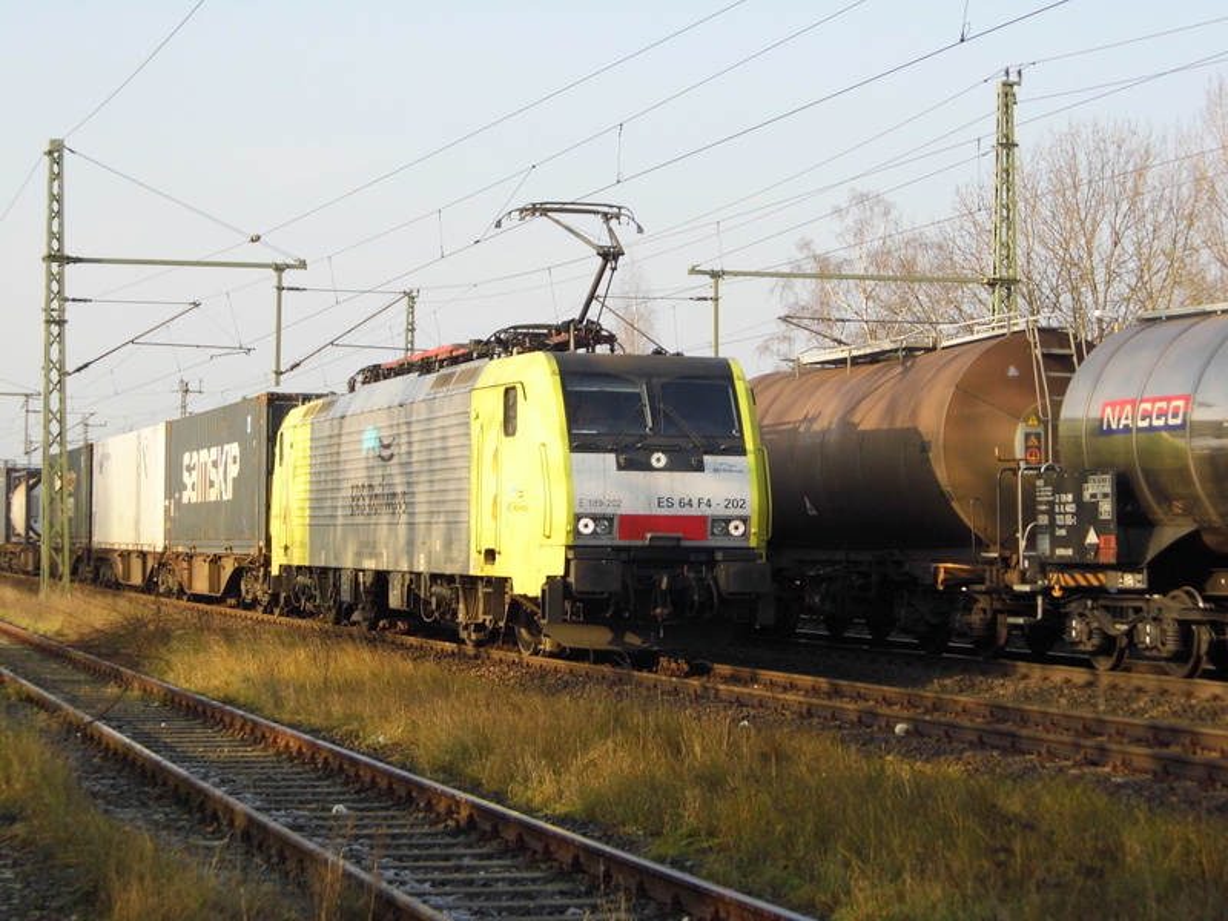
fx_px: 2873
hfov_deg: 24.1
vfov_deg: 18.2
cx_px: 614
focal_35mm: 81
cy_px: 460
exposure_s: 1/331
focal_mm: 14.6
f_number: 4.2
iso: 100
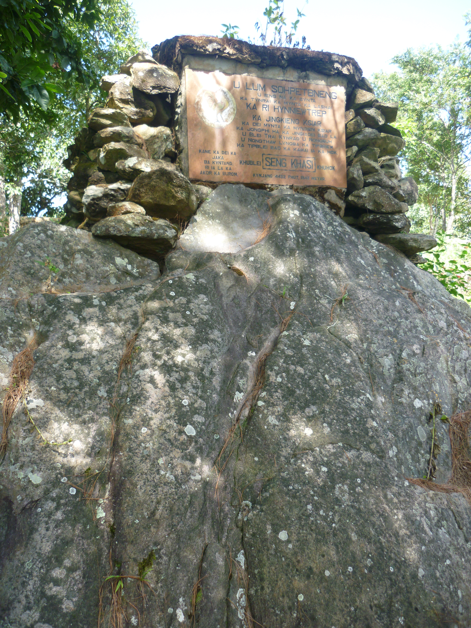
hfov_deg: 45.4
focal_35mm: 31
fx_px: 562
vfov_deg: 58.4
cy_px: 314
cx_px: 236
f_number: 2.8
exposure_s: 1/100
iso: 80
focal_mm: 5.5
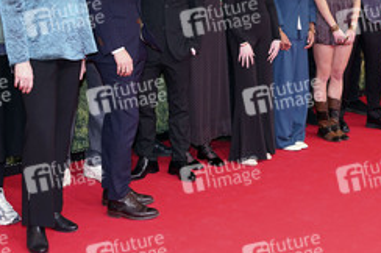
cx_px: 241
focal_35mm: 61
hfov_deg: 32.7
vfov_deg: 22.0
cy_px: 58
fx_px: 645
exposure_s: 1/250
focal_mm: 33
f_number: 4.5
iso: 1250
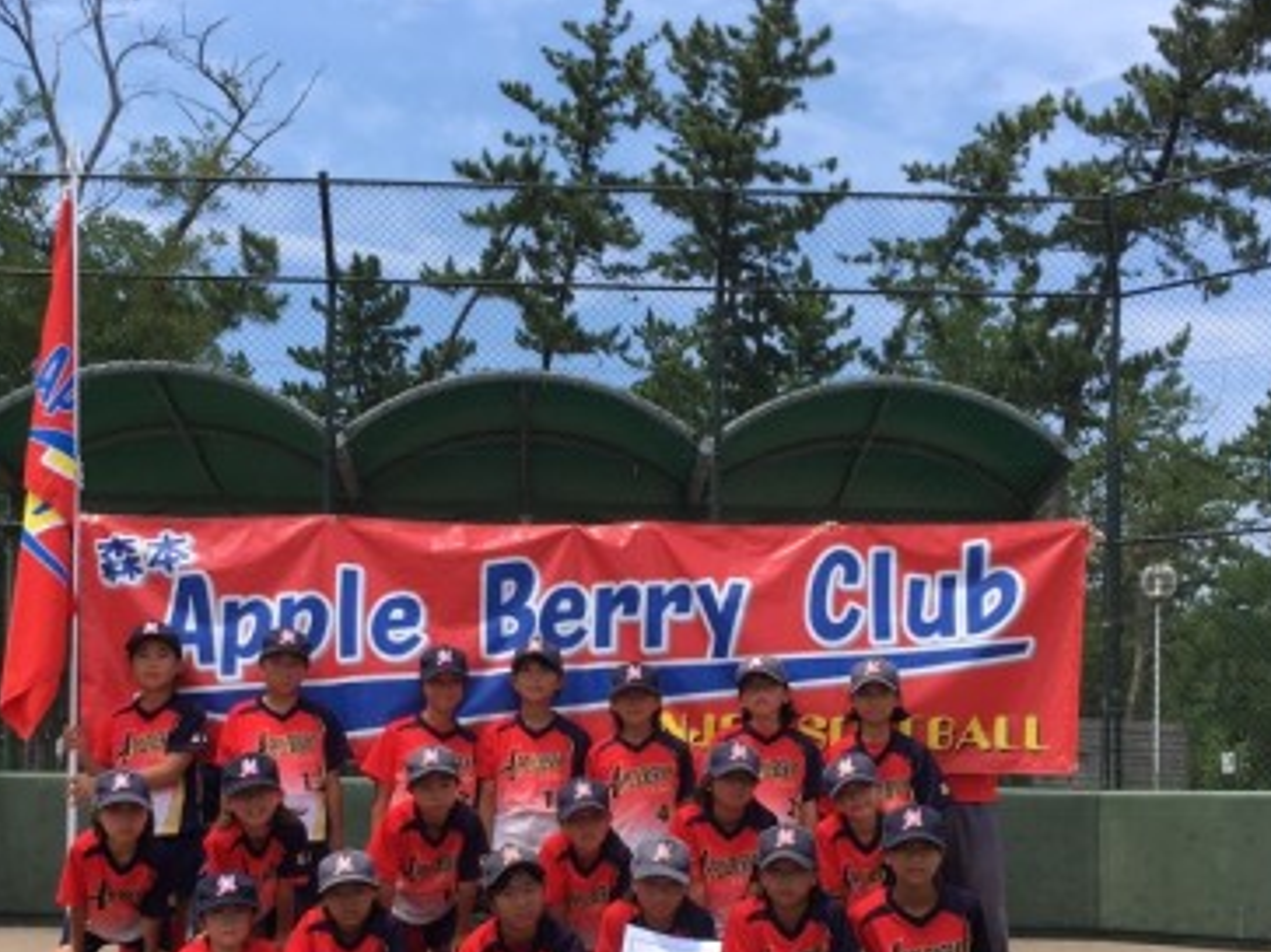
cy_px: 742
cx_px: 574
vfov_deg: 29.6
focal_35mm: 48
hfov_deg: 39.6
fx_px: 1762
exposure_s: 1/1261
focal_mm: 4.15
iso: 25
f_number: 2.2
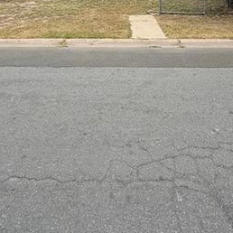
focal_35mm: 32
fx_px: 244
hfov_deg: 51.1
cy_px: 0
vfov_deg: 43.7
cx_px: 112
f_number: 2.2
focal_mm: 2.22
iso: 50
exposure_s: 1/1145
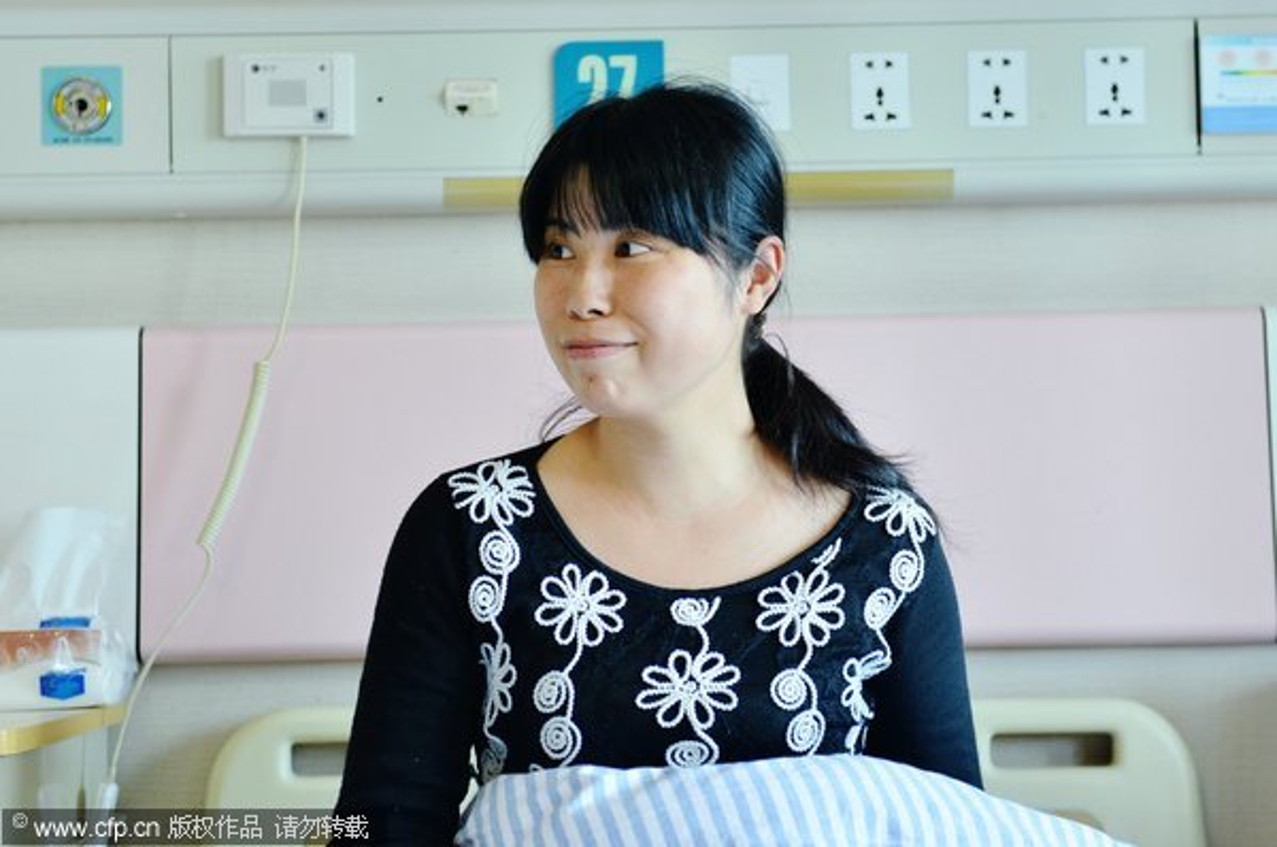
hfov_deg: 33.4
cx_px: 638
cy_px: 424
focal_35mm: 60
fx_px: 2125
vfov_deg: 22.5
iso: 1000
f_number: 3.2
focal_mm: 60
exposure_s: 1/160
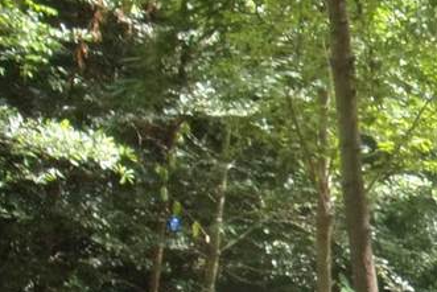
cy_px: 392
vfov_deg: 7.3
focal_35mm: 185
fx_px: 2247
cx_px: 821
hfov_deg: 10.4
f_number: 4.1
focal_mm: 8.3
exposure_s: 1/56
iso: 80
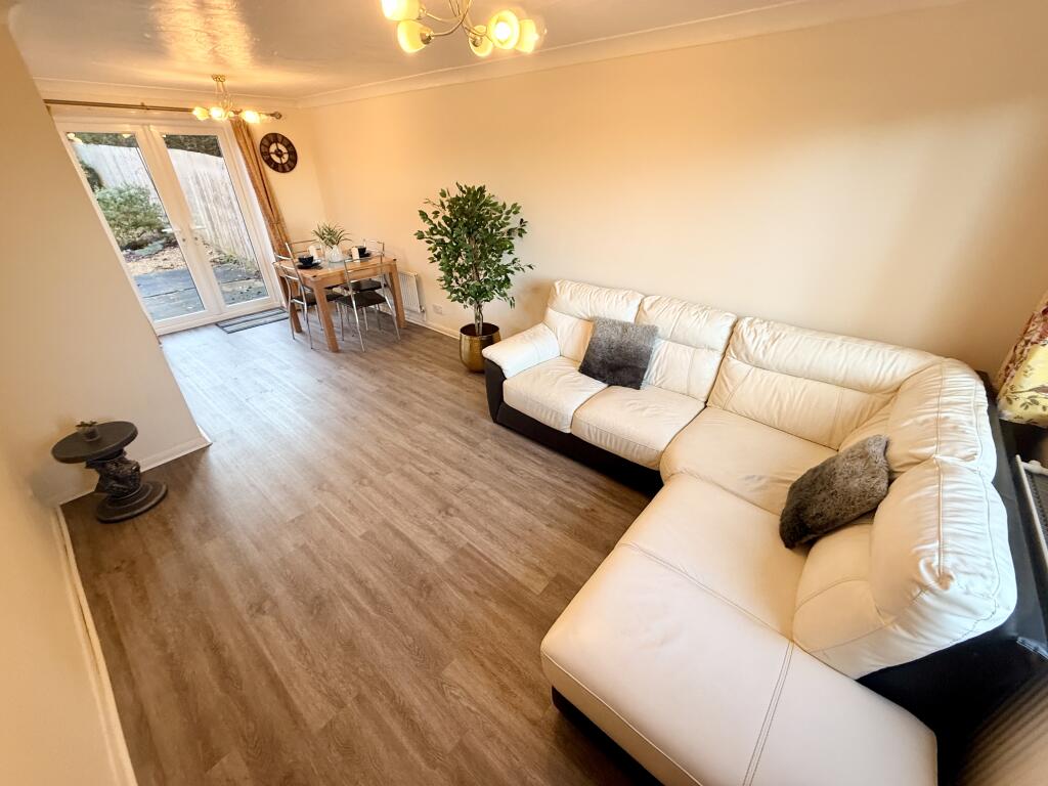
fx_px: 424
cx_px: 524
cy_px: 393
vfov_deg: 85.7
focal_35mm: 14
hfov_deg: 102.1
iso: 200
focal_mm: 2.22
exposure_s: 1/100
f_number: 2.2
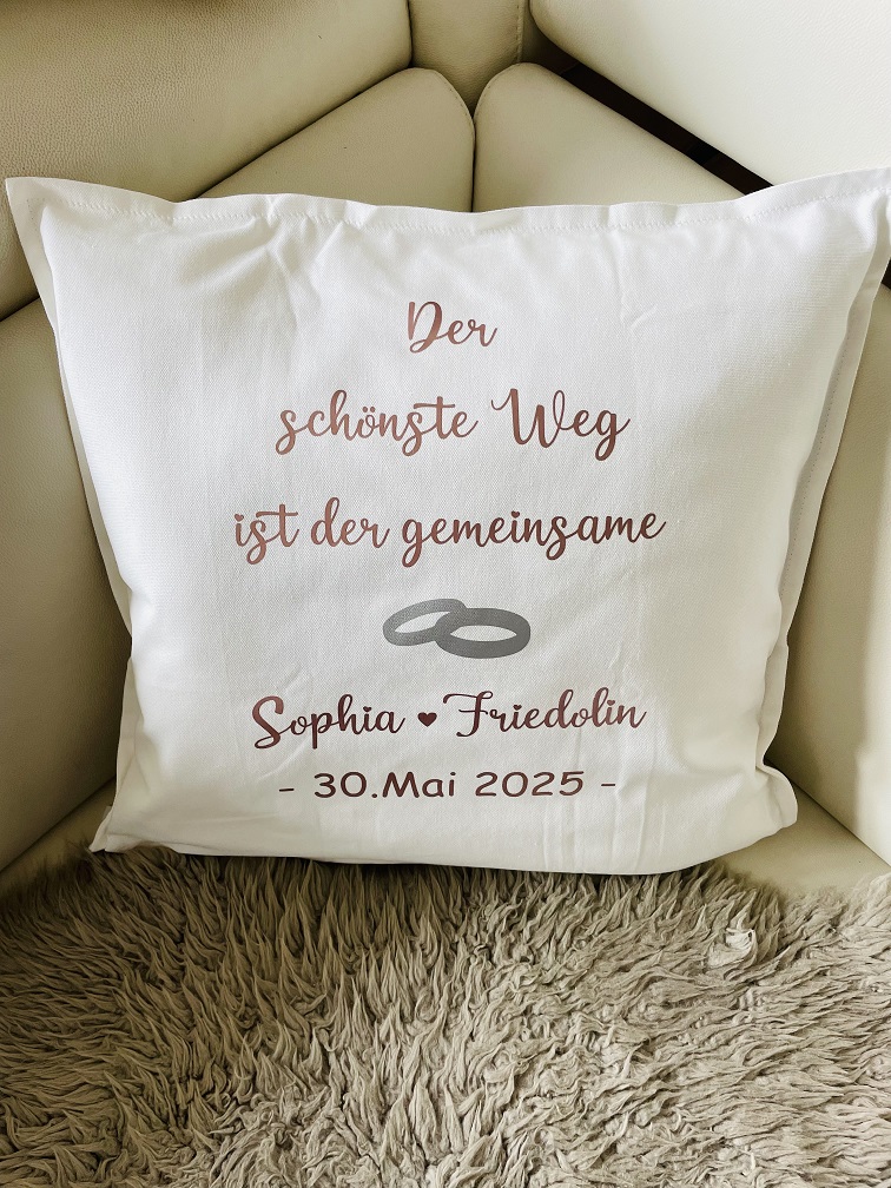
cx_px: 446
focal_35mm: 26
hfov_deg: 53.1
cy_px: 594
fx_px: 892
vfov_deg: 67.3
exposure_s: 1/121
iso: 80
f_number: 1.6
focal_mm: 4.2
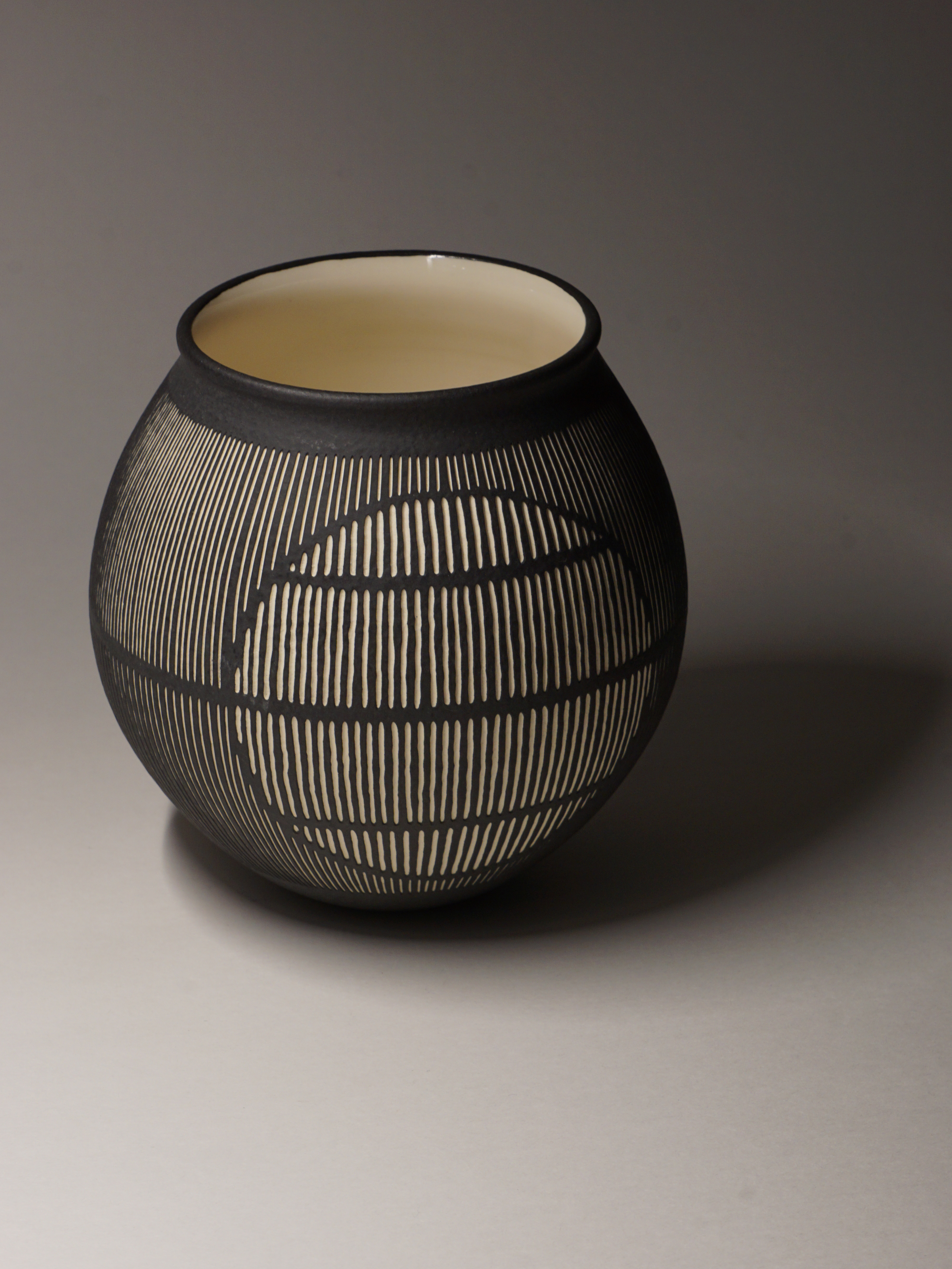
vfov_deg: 11.4
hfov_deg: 8.6
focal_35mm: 173
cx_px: 475
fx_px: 6343
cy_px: 577
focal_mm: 106
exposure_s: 1/10
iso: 250
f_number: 11
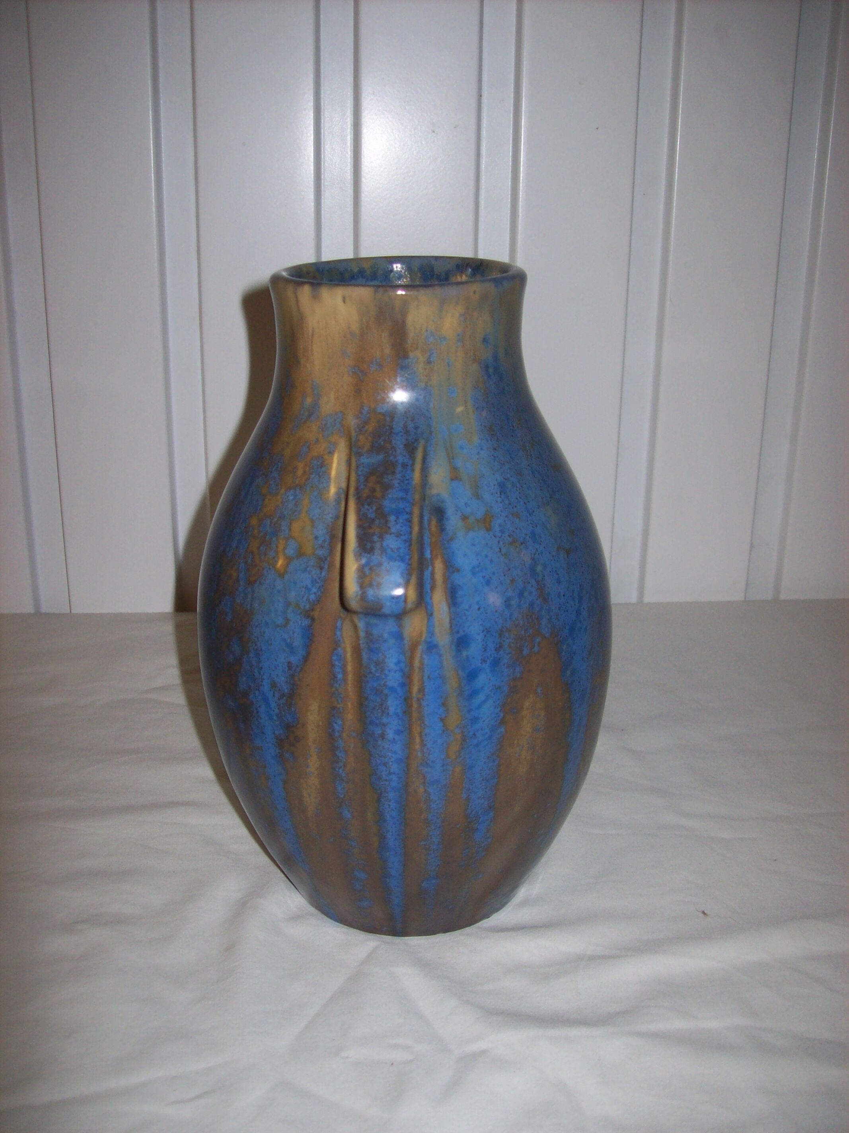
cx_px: 424
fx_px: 1178
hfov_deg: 39.6
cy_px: 566
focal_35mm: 36
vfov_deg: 51.4
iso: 80
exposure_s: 1/64
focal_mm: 6
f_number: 2.7
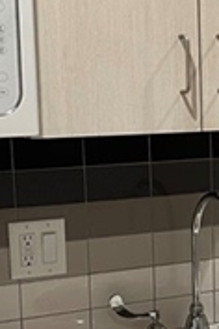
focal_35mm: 113
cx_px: 280
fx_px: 1031
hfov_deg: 11.8
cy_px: 245
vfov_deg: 18.0
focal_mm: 5.1
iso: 160
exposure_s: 1/59
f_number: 1.6
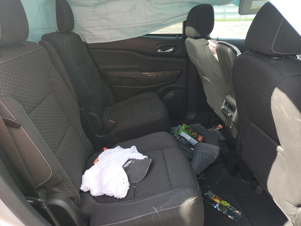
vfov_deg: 53.1
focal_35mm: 26
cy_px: 113
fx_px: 226
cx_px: 150
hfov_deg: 67.3
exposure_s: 1/244
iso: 50
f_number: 1.5
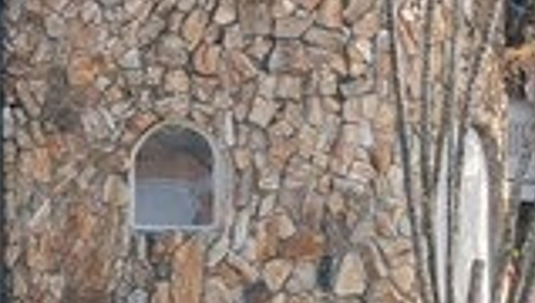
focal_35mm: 143
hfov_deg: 12.2
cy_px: 335
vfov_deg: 8.5
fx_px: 2032
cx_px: -728
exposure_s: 1/200
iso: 320
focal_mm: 20
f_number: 8
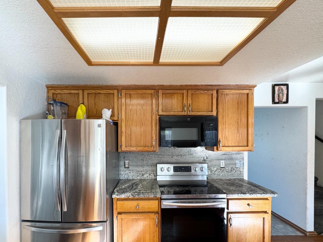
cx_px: 145
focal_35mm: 17
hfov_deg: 90.7
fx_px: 159
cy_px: 139
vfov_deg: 74.2
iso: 160
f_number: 2.2
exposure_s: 1/120
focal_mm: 2.22
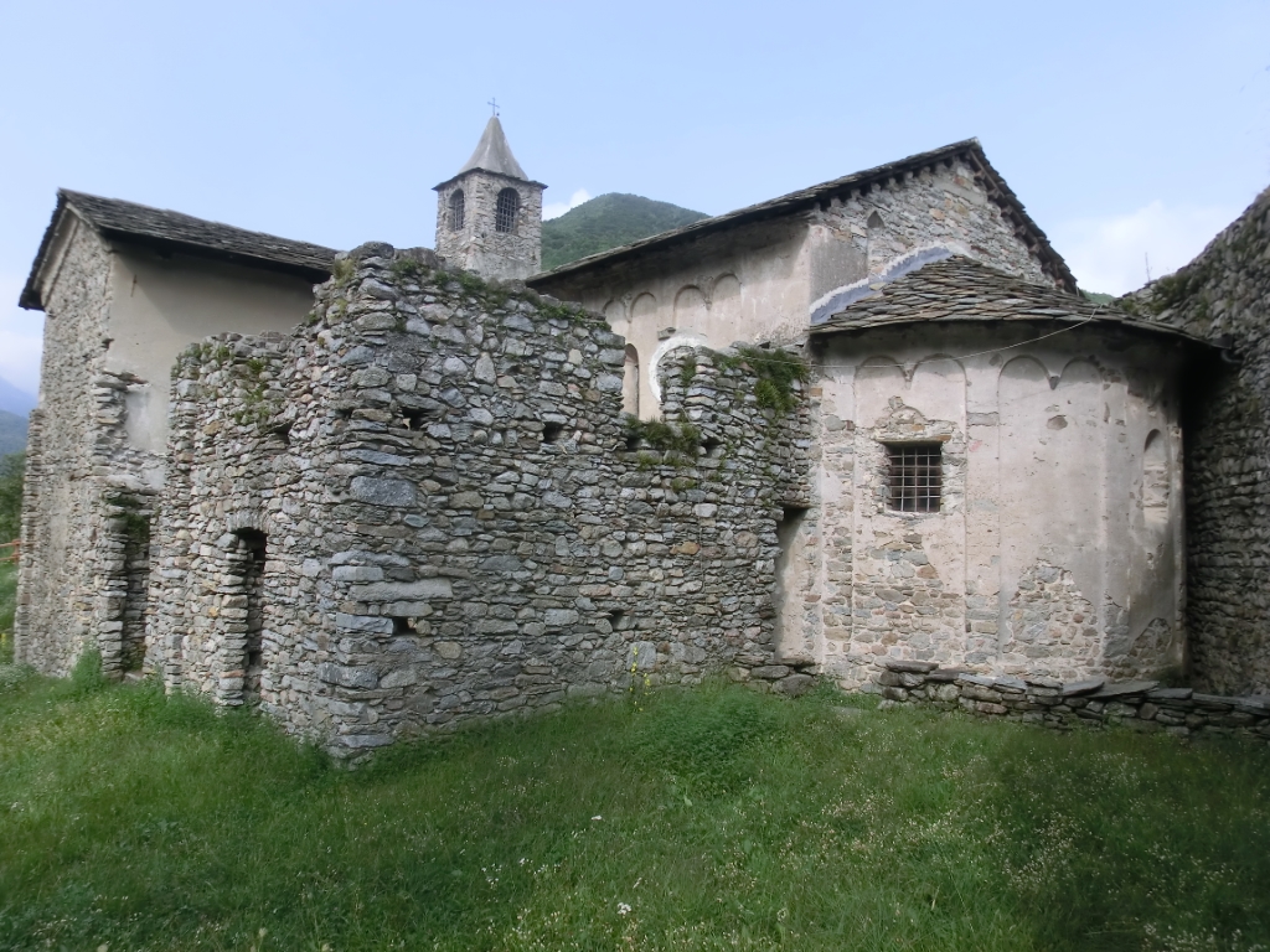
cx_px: 635
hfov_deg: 60.0
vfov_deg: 46.8
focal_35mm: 30
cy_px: 476
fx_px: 1101
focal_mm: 5.25
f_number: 3.5
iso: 80
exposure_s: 1/640
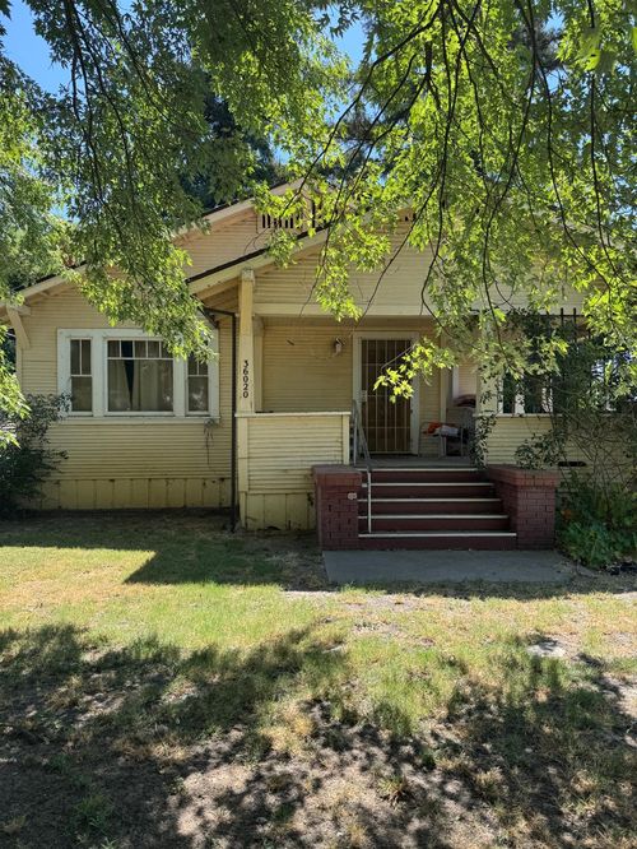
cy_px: 424
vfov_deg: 71.6
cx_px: 318
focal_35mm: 24
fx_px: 588
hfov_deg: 56.8
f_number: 1.78
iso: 80
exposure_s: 1/1010
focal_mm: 6.76
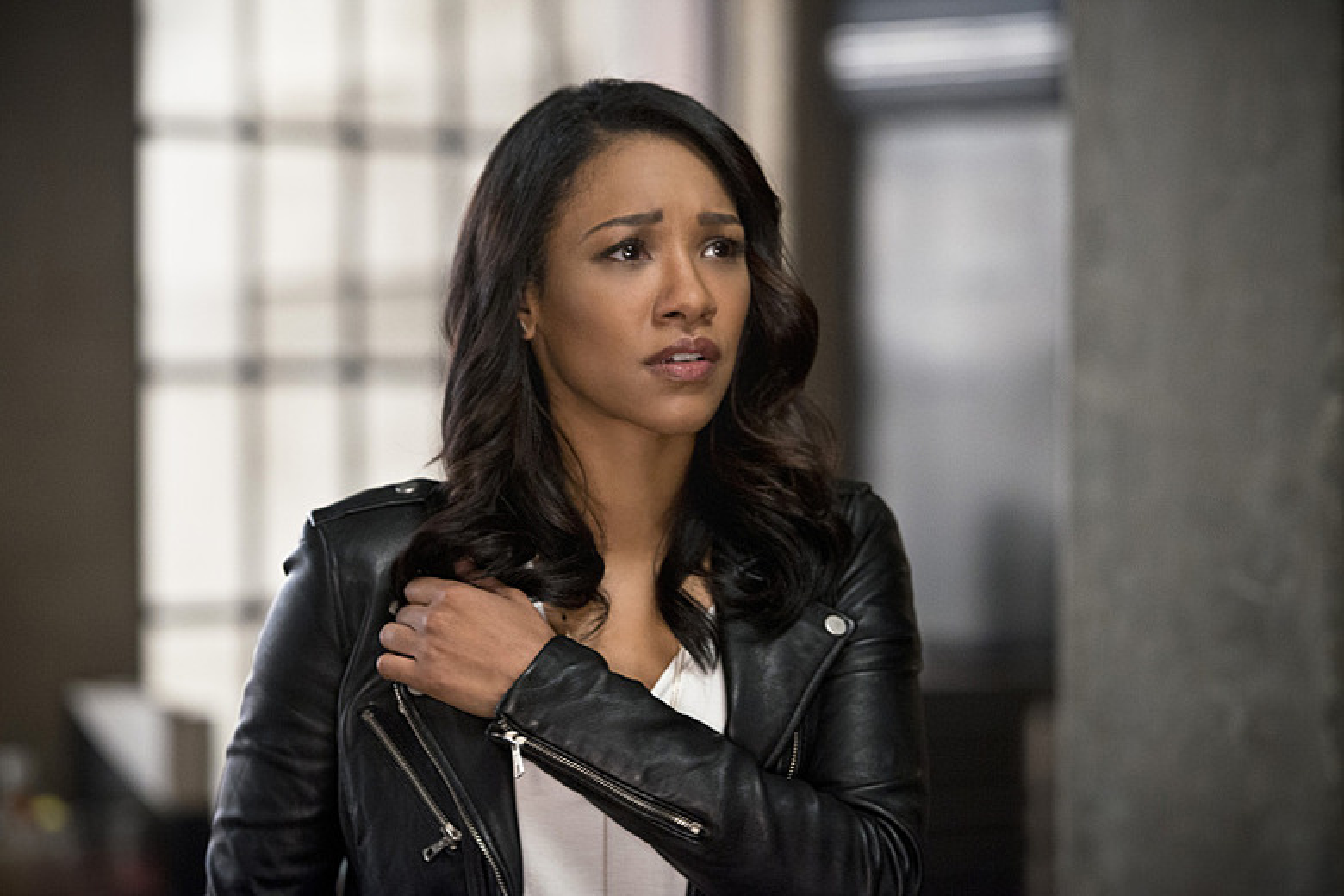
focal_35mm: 130
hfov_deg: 15.8
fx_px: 4853
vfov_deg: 10.5
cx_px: 672
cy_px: 448
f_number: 2.8
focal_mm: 130
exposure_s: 1/100
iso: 3200
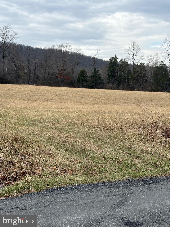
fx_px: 340
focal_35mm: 52
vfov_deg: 36.8
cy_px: 114
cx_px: 85
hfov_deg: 28.0
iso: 32
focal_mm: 5.96
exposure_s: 1/1517
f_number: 1.6
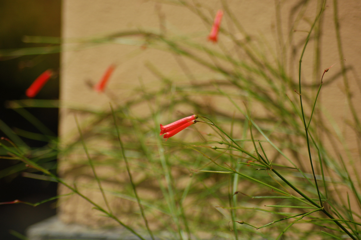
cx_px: 180
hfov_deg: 12.2
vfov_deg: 8.2
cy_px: 120
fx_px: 1683
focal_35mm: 168
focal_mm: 112
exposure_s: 1/1600
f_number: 4.5
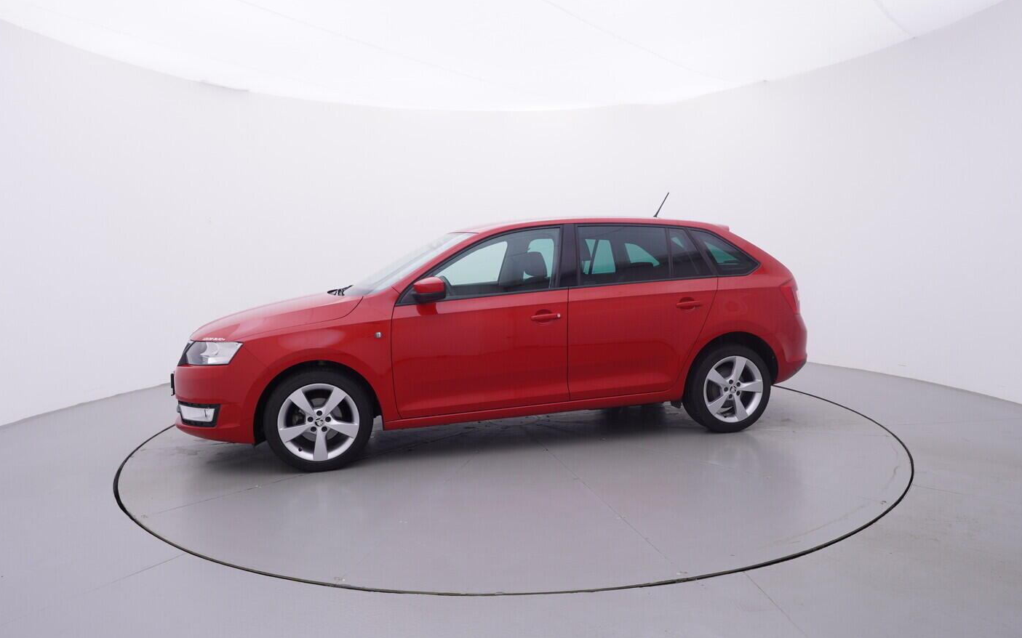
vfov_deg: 52.0
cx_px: 514
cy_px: 333
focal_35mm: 24
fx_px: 655
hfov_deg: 75.9
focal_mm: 15
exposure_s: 1/80
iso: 200
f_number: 5
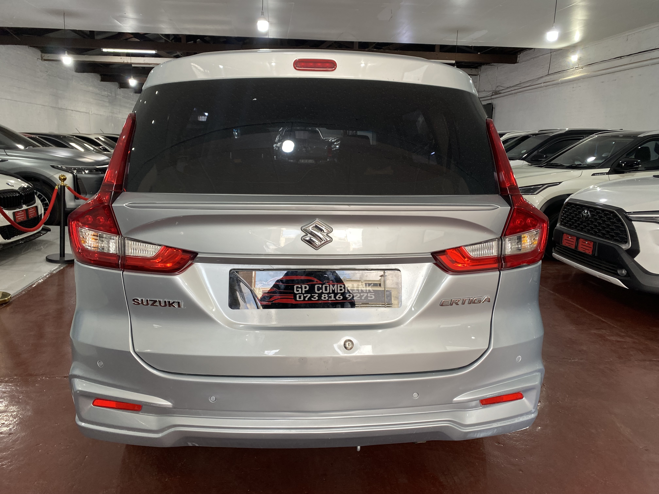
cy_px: 247
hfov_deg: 67.3
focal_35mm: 26
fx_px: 495
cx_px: 330
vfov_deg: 53.1
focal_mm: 4.25
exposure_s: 1/103
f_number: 1.8
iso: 100
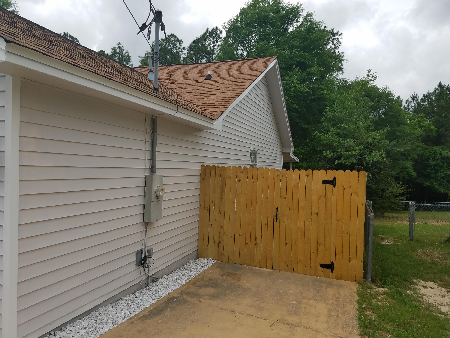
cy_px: 169
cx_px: 225
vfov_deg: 53.1
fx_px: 338
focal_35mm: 26
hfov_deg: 67.3
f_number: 1.7
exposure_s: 1/2928
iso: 50
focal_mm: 4.2
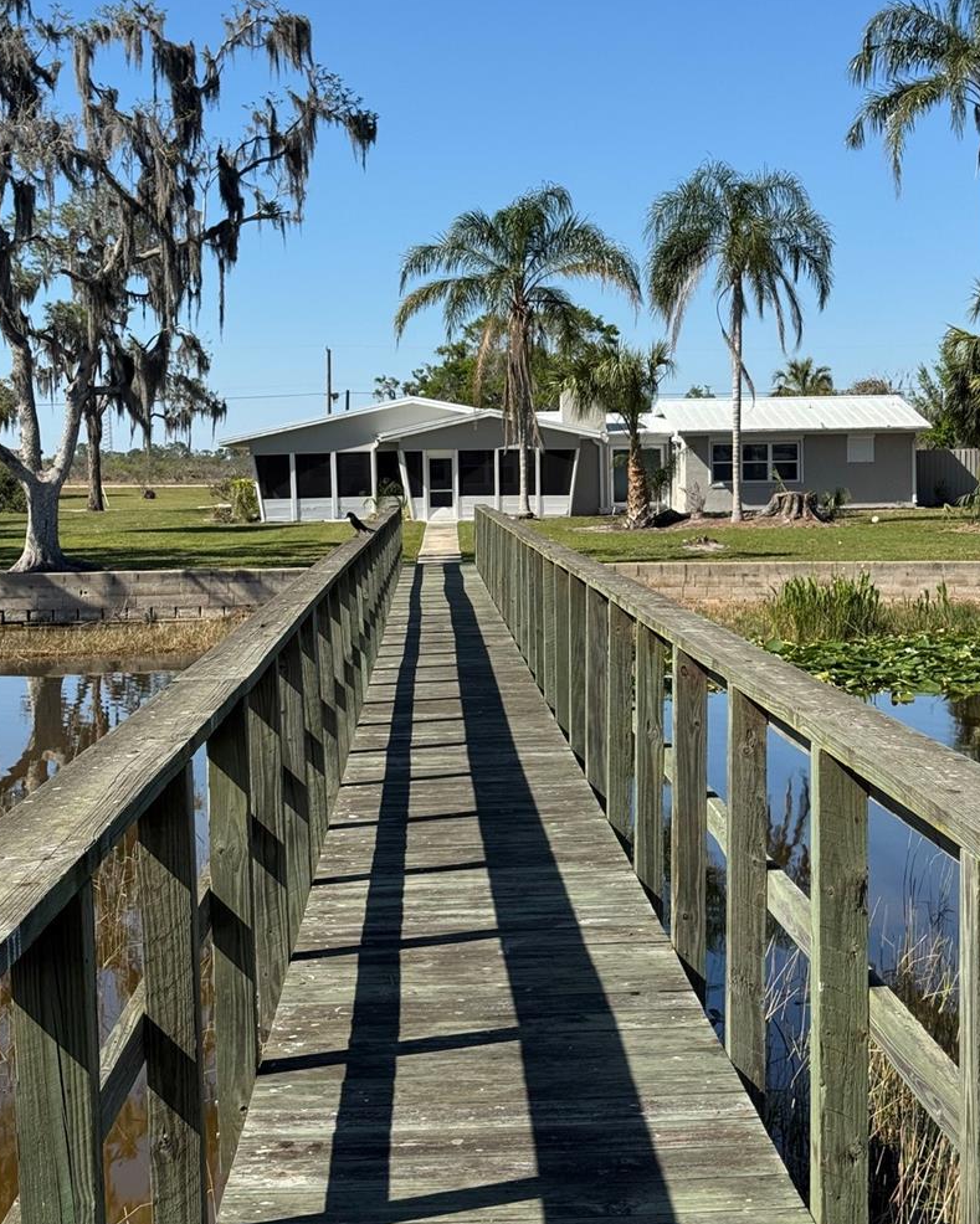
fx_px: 2066
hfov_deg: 26.7
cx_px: 520
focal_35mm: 57
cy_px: 518
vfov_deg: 33.0
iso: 64
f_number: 1.78
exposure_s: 1/4049
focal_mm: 6.76
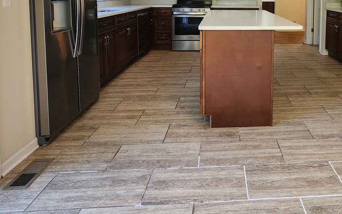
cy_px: 11
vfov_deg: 42.5
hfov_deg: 67.5
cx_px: 241
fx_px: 242
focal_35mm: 26
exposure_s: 1/60
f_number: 2.2
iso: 100
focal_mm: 2.2
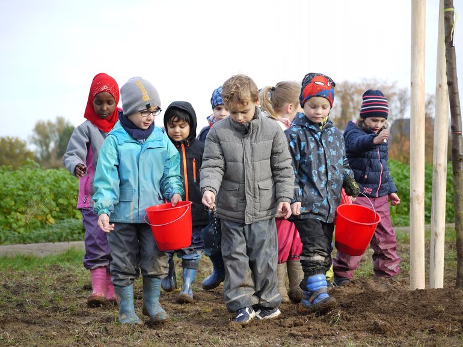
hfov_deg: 13.7
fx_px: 1927
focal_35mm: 144
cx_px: 232
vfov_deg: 10.3
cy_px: 174
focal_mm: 72
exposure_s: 1/500
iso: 250
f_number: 4.3
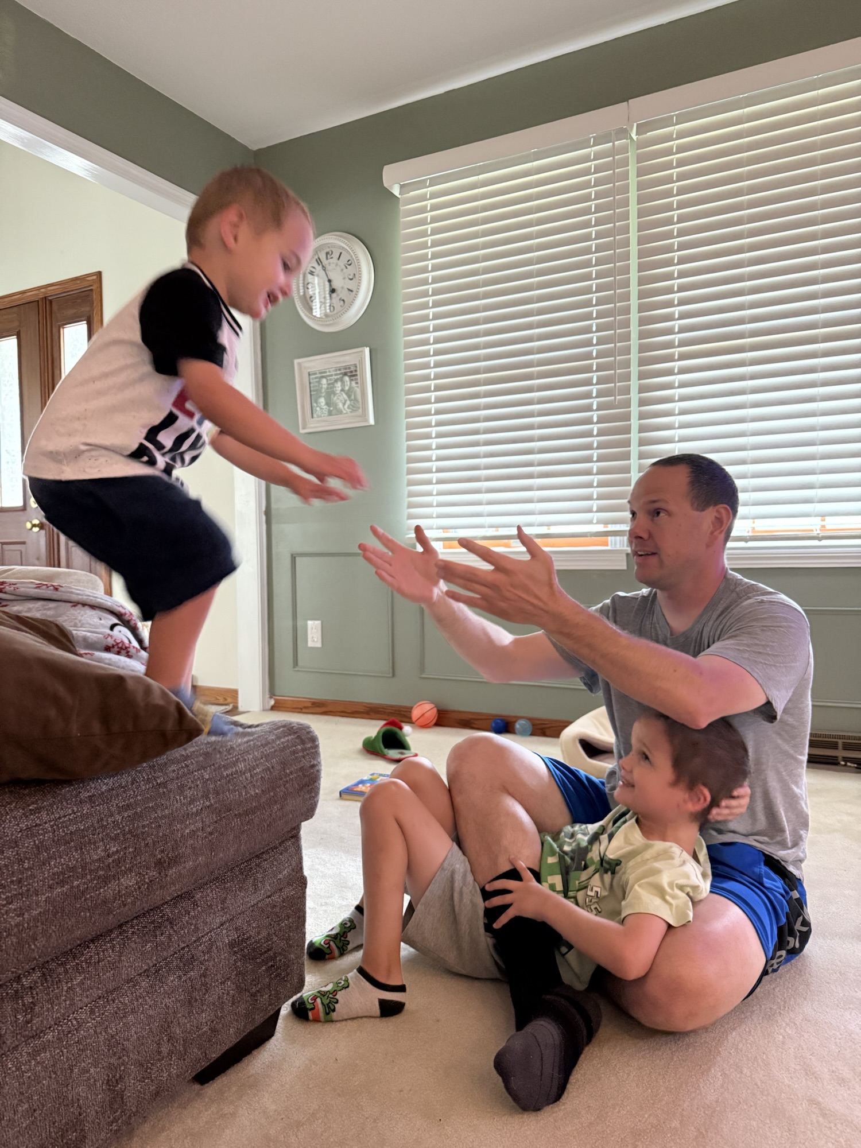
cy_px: 574
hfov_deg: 56.8
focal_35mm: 24
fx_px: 796
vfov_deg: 71.6
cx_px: 430
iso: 800
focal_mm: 6.76
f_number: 1.78
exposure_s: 1/40
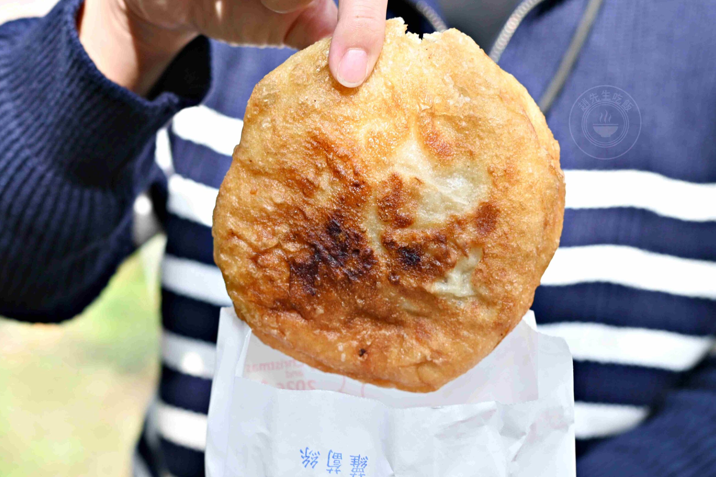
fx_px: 1591
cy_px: 247
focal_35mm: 80
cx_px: 360
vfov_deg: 17.1
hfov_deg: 25.4
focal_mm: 50
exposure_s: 1/200
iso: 100
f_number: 3.5
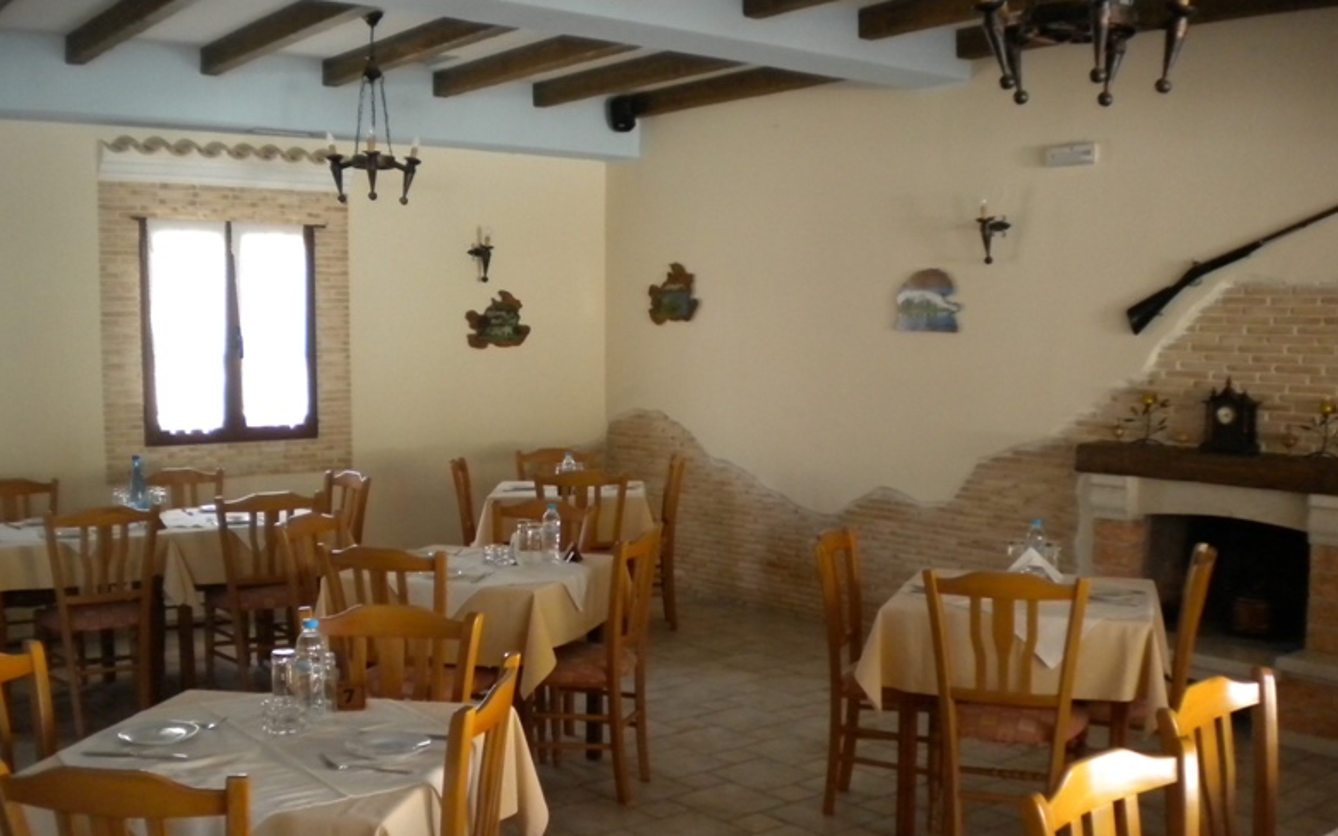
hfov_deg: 51.5
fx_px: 1386
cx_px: 661
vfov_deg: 33.5
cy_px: 505
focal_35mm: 38
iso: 400
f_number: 3.1
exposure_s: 1/44
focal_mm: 6.3
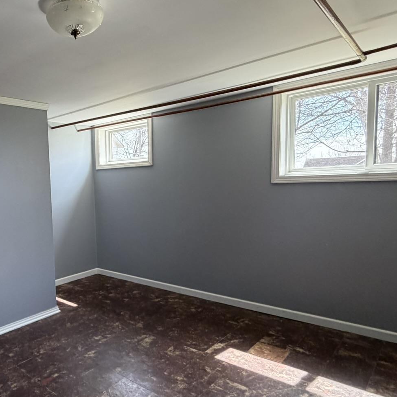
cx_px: 68
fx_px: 337
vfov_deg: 60.9
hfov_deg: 55.7
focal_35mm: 26
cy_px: 213
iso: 250
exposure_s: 1/121
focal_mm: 2.22
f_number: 2.2
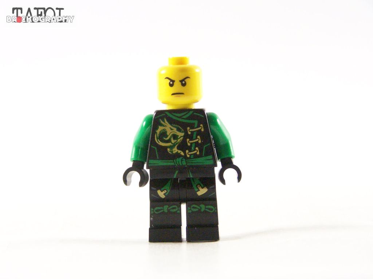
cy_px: 140
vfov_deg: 14.1
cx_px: 186
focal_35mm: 105
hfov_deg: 18.7
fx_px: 1131
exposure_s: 1/60
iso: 400
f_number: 3.2
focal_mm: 17.5
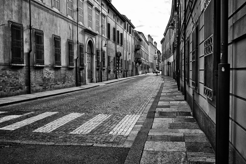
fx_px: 253
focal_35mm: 37
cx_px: 121
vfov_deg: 35.9
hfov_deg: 51.9
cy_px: 83
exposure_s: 1/400
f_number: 5.6
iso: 200
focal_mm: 24
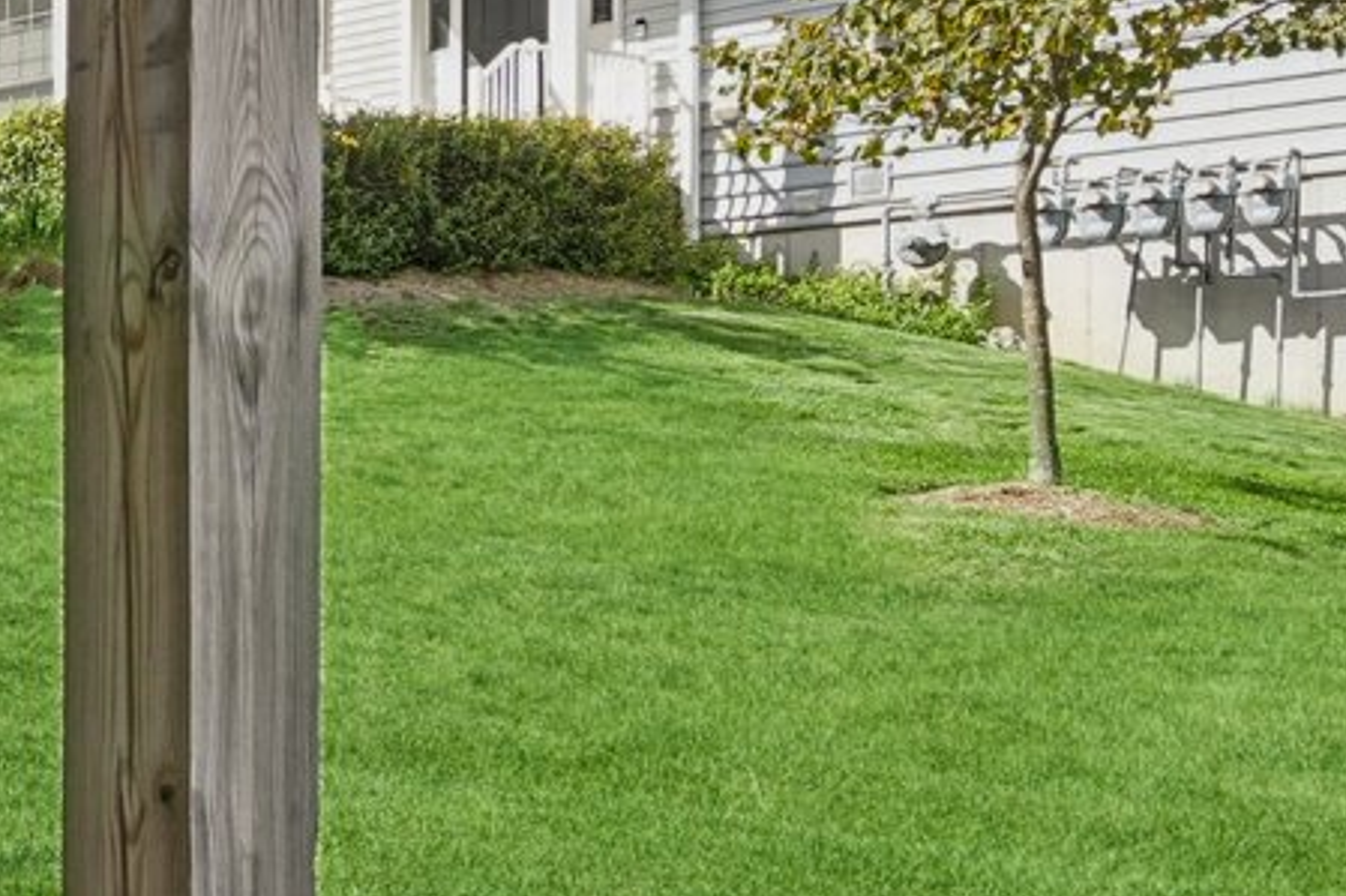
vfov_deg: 18.5
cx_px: -989
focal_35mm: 73
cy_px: 679
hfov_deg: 20.6
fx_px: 2728
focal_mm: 16
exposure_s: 1/250
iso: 400
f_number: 8
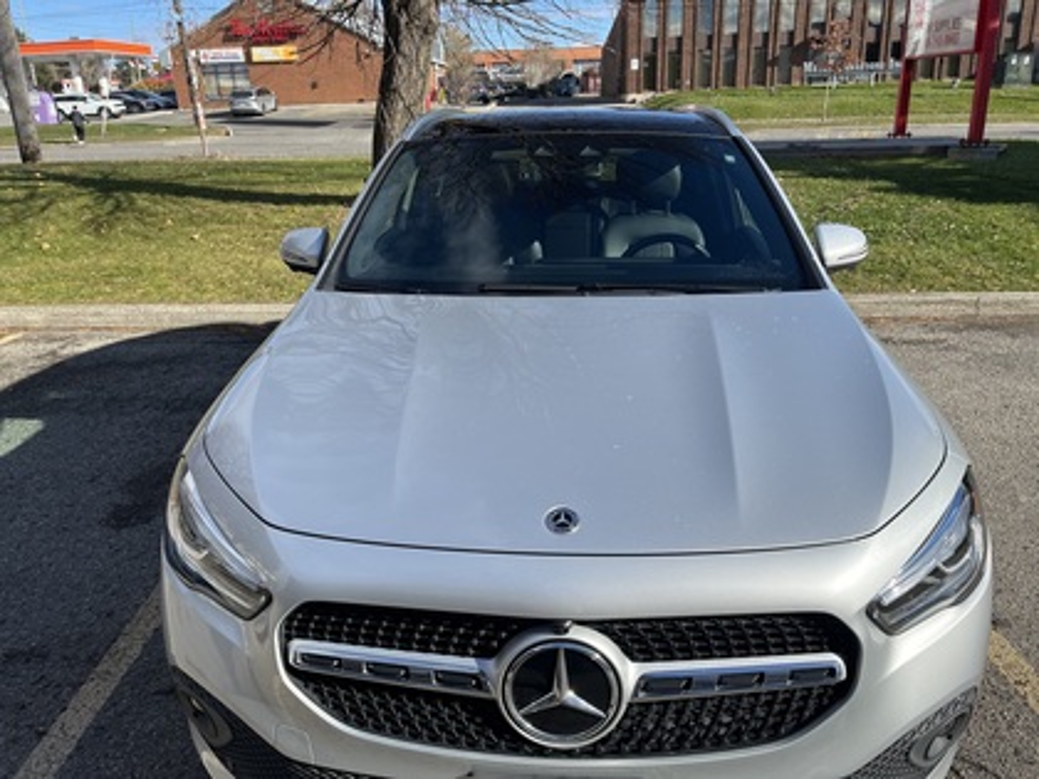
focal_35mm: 26
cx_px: 520
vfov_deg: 53.1
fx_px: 780
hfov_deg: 67.3
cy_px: 390
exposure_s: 1/2899
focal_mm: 5.1
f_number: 1.6
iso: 50
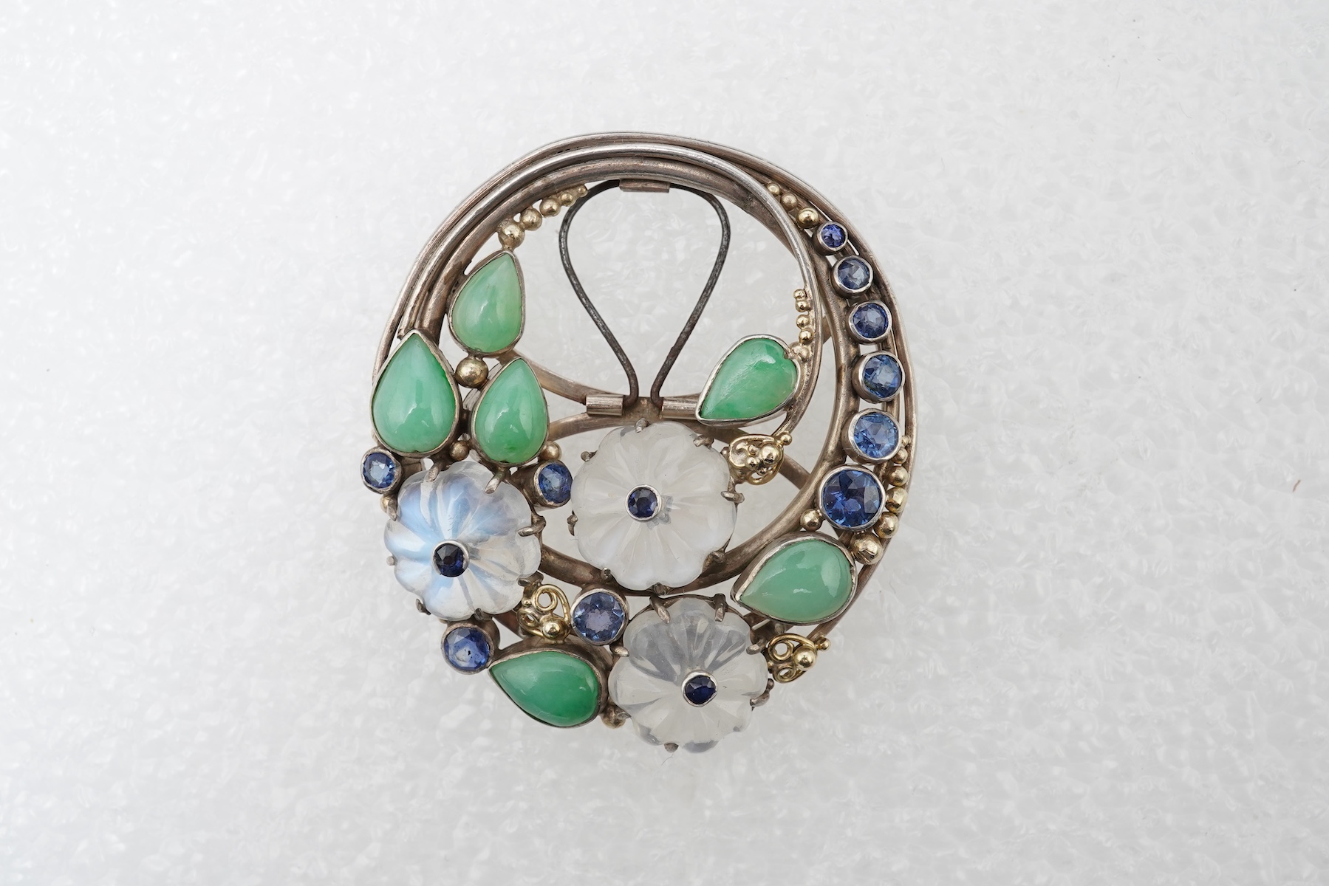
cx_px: 664
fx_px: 1661
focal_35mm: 45
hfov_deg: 43.6
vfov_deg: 29.9
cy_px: 443
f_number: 16
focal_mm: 30
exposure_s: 1/125
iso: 640
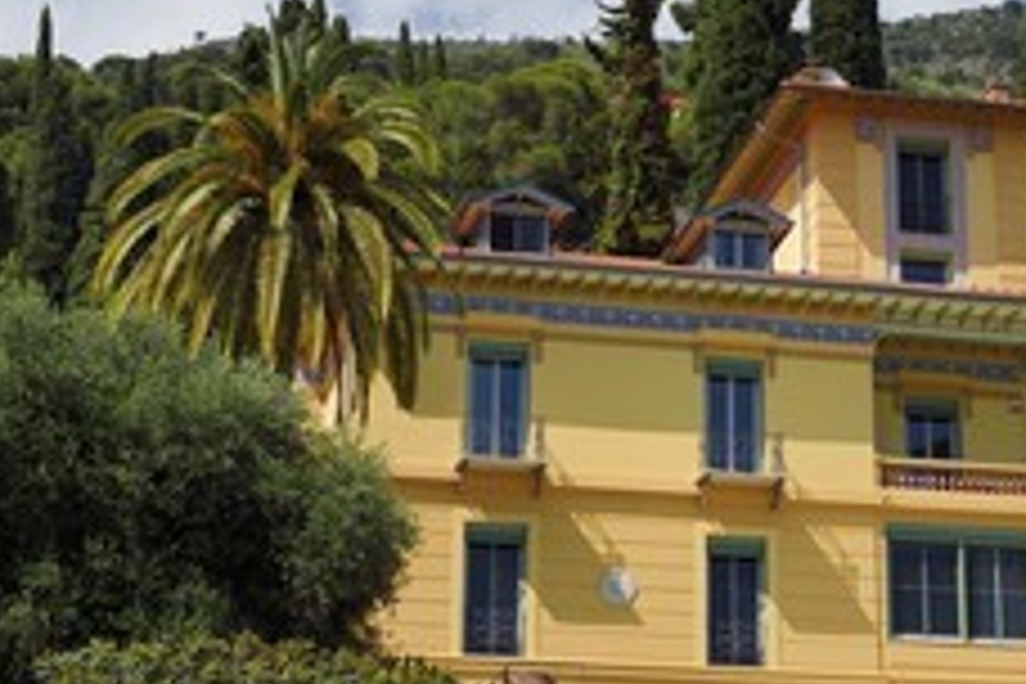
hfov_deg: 21.9
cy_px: 423
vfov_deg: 14.9
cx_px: 774
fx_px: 2622
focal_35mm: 92
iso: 200
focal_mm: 50
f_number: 10
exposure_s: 1/320
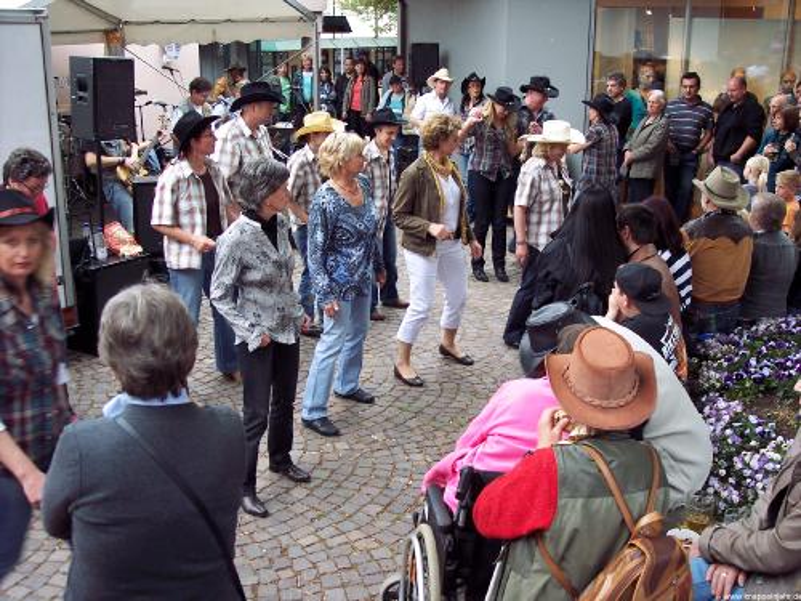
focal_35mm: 39
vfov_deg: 36.8
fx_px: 902
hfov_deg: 47.9
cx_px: 400
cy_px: 300
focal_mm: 8
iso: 100
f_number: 3.4
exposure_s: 1/45
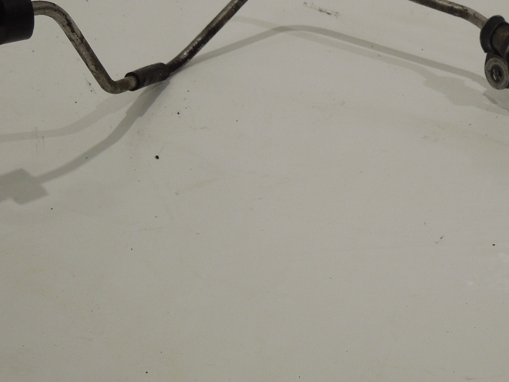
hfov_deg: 17.8
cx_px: 371
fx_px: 1617
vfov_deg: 13.4
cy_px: 241
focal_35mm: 110
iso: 160
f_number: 4.2
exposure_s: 1/50
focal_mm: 9.8
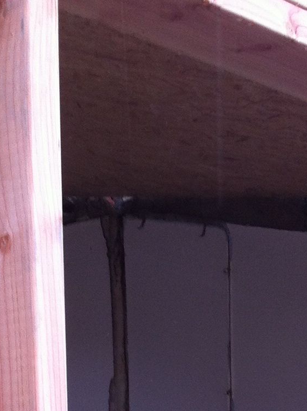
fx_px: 1435
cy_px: 604
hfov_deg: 12.2
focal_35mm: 121
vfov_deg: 15.2
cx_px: 247
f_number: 2.8
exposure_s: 1/40
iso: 80
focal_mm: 3.85
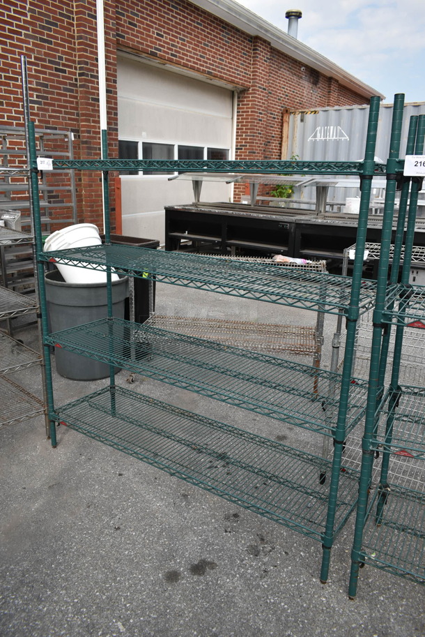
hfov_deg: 48.0
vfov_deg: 67.3
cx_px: 212
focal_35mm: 27
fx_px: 477
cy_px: 318
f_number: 6.3
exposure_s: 1/250
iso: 100
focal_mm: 18
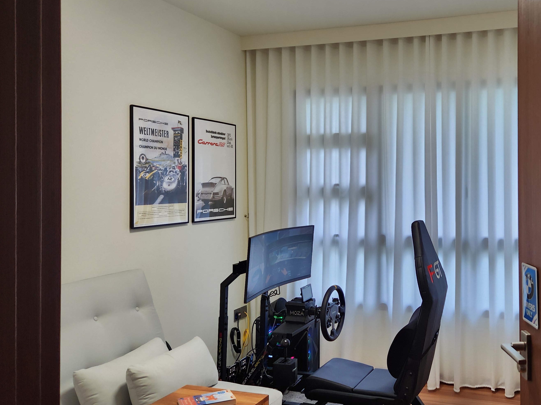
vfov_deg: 40.7
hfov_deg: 51.2
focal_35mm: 35
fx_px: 547
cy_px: 184
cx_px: 378
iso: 100
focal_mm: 5.4
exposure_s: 1/180
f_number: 1.8
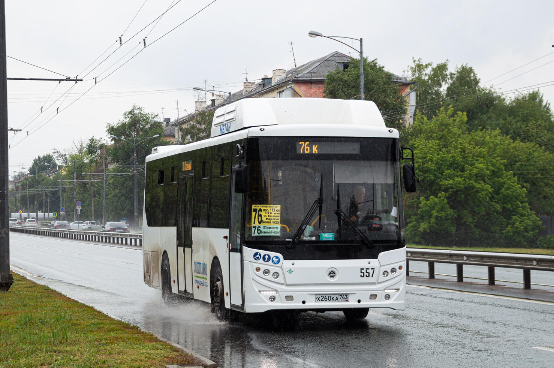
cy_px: 185
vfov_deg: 19.8
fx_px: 1053
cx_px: 277
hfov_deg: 29.5
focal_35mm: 69
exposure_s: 1/400
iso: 200
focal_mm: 45
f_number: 5.6
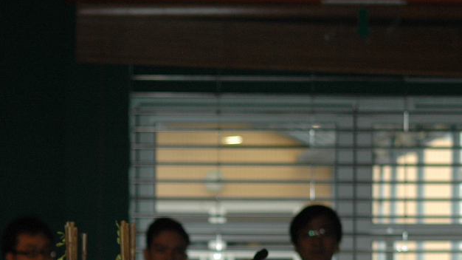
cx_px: 455
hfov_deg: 8.1
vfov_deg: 4.6
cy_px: 285
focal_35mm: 264
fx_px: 3234
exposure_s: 1/60
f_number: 4
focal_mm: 70
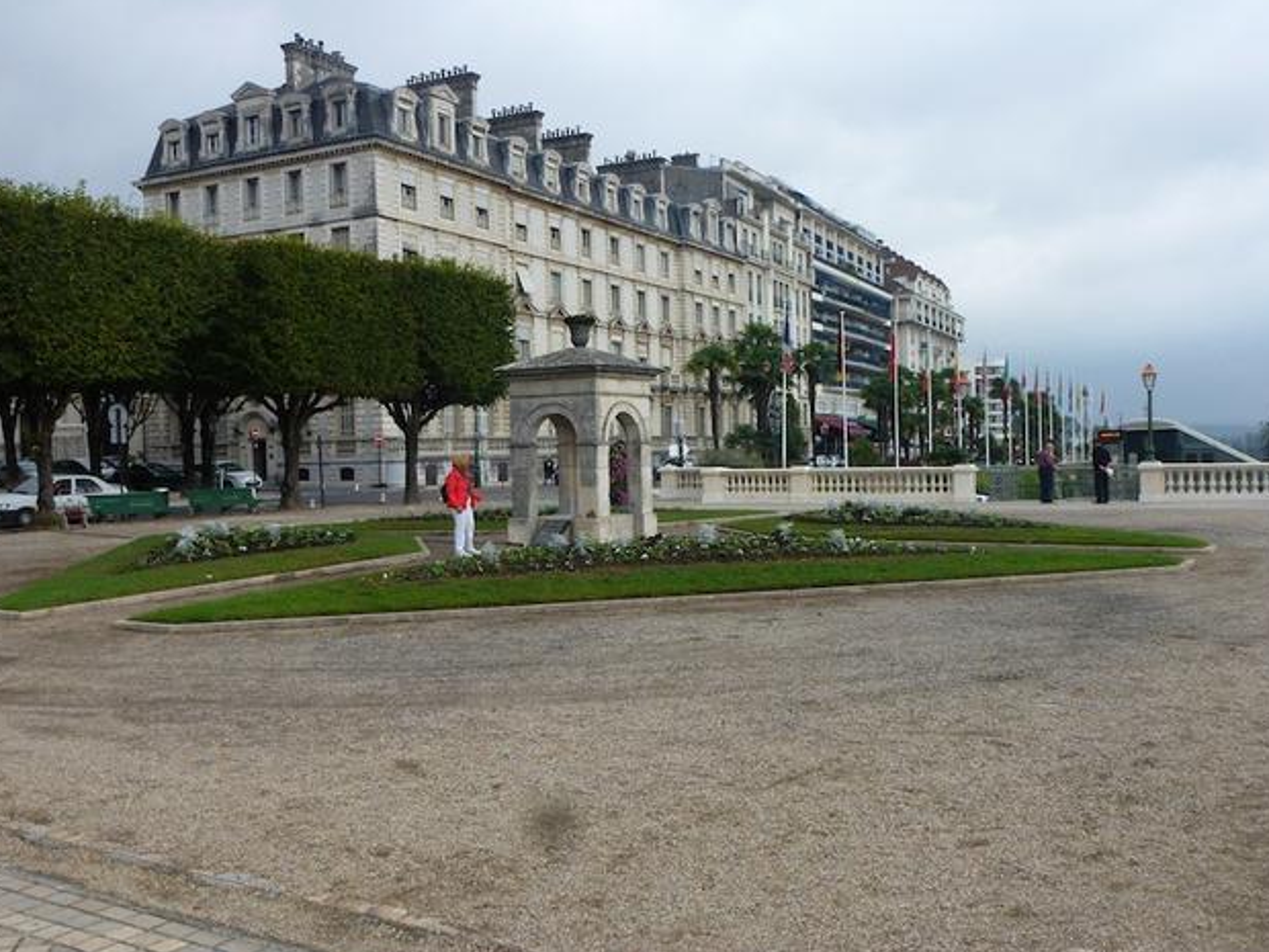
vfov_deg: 44.2
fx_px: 1173
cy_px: 481
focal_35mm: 32
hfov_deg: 56.8
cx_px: 641
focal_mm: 5.4
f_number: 4
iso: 100
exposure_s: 1/400
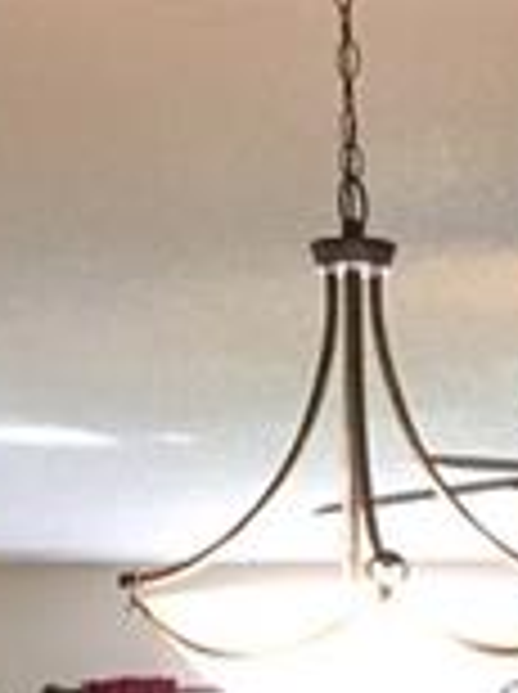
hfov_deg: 10.1
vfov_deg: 12.0
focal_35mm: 145
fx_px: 2901
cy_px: 1431
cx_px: 513
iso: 160
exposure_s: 1/30
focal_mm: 4.15
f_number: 2.2
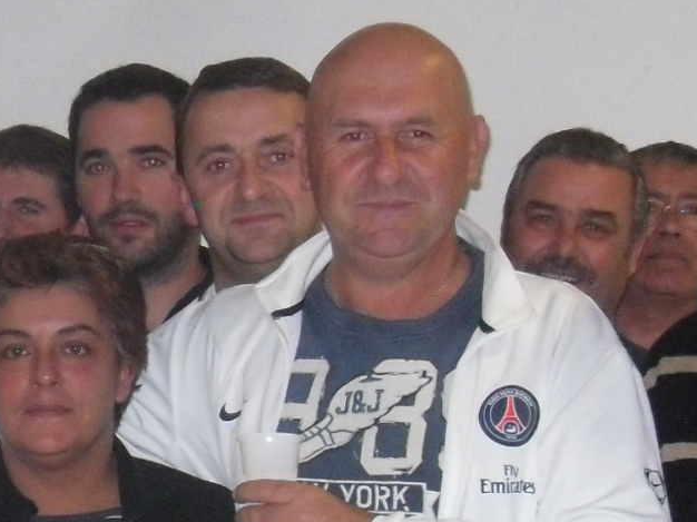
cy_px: 580
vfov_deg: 10.1
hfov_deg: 13.2
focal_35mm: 145
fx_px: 2918
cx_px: -203
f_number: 3.5
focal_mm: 6.3
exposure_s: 1/45
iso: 400
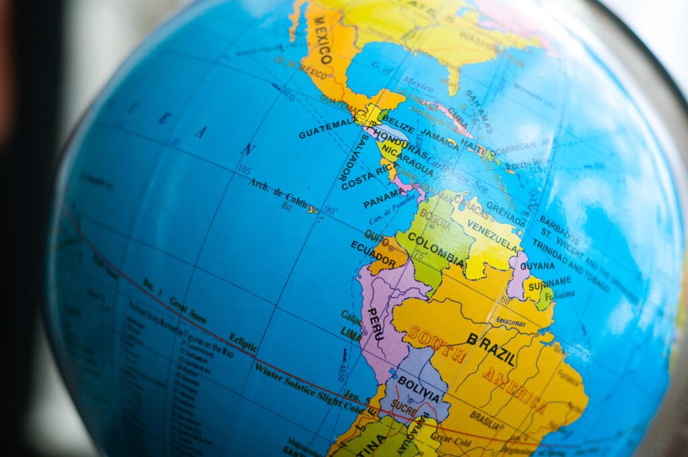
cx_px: 344
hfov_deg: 27.0
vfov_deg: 18.1
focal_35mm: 75
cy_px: 228
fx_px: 1432
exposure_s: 1/1000
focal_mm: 50
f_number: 2.8
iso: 640
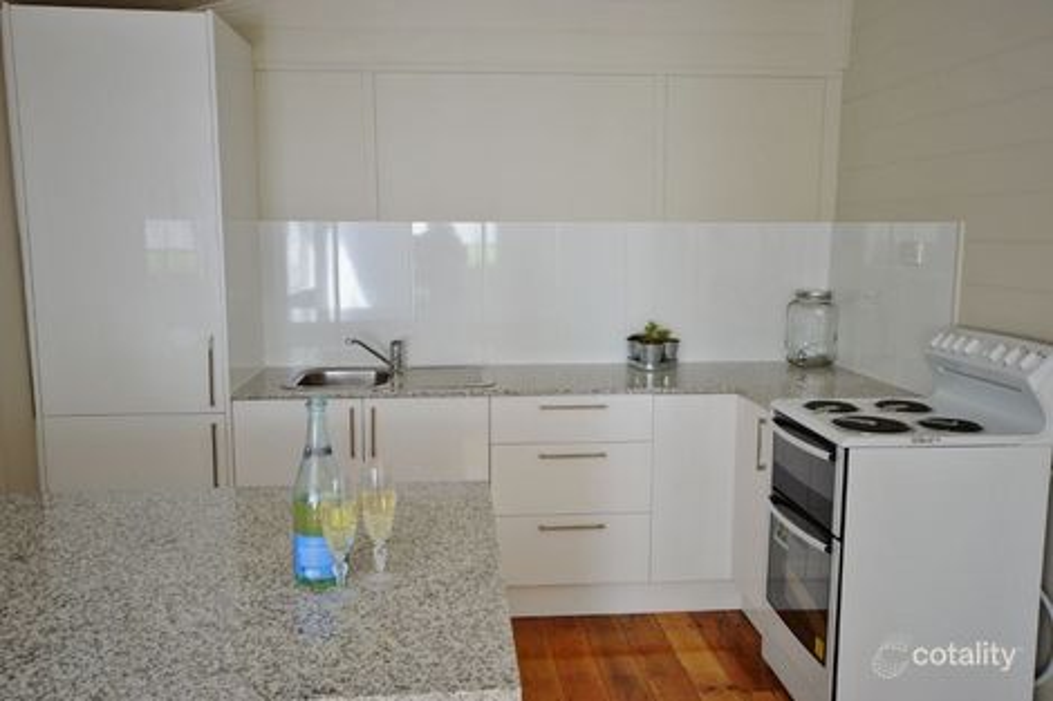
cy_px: 350
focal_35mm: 30
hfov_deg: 61.9
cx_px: 526
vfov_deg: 43.6
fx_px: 877
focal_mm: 20
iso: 400
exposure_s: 1/100
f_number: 5.6
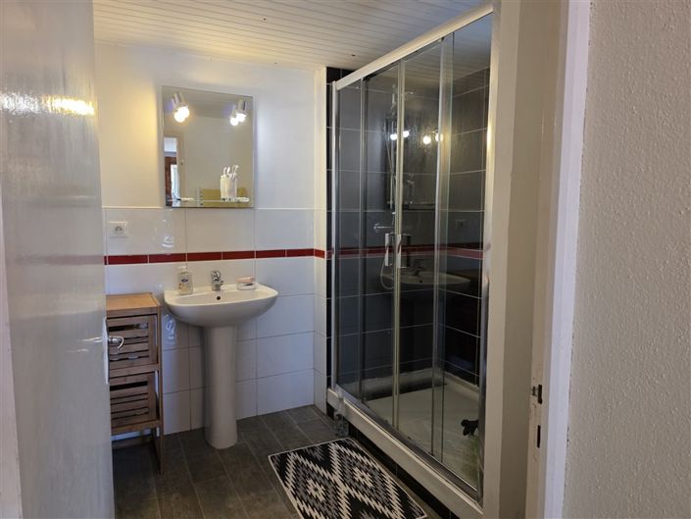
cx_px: 346
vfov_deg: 58.9
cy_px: 260
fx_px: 459
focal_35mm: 23
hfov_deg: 73.9
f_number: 1.7
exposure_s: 1/100
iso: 500
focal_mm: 6.3
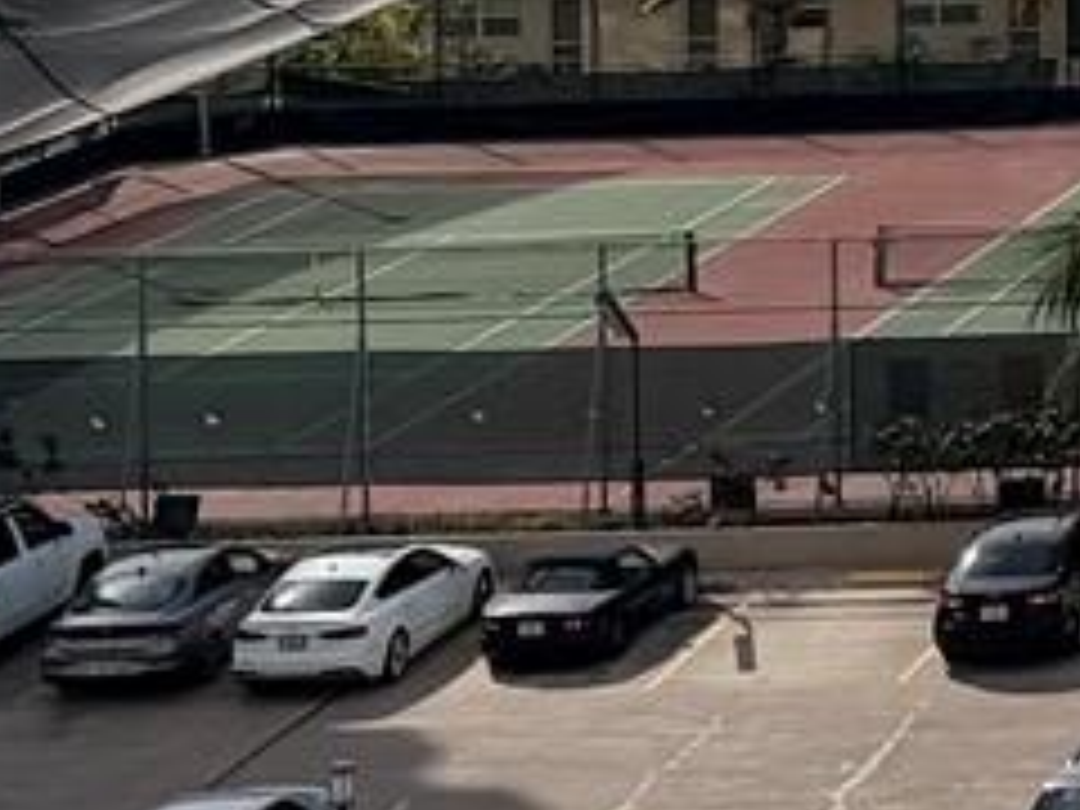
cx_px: 2390
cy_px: -765
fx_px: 4992
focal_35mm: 160
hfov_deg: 10.9
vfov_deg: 8.8
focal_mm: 6.76
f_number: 1.78
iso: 80
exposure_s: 1/17544
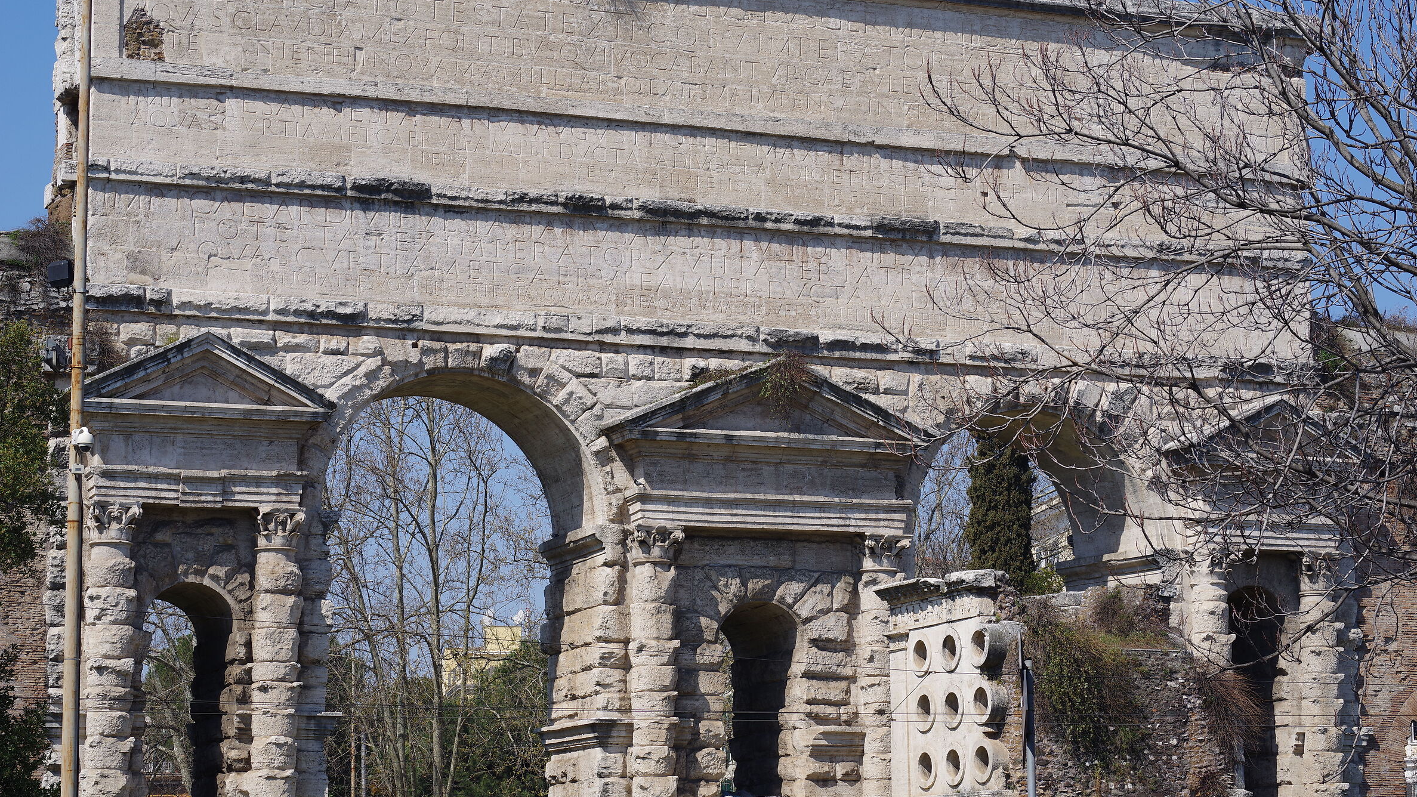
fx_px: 3382
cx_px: 702
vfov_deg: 13.4
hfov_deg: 23.7
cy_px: 427
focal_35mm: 90
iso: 100
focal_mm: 85
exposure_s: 1/125
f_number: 11
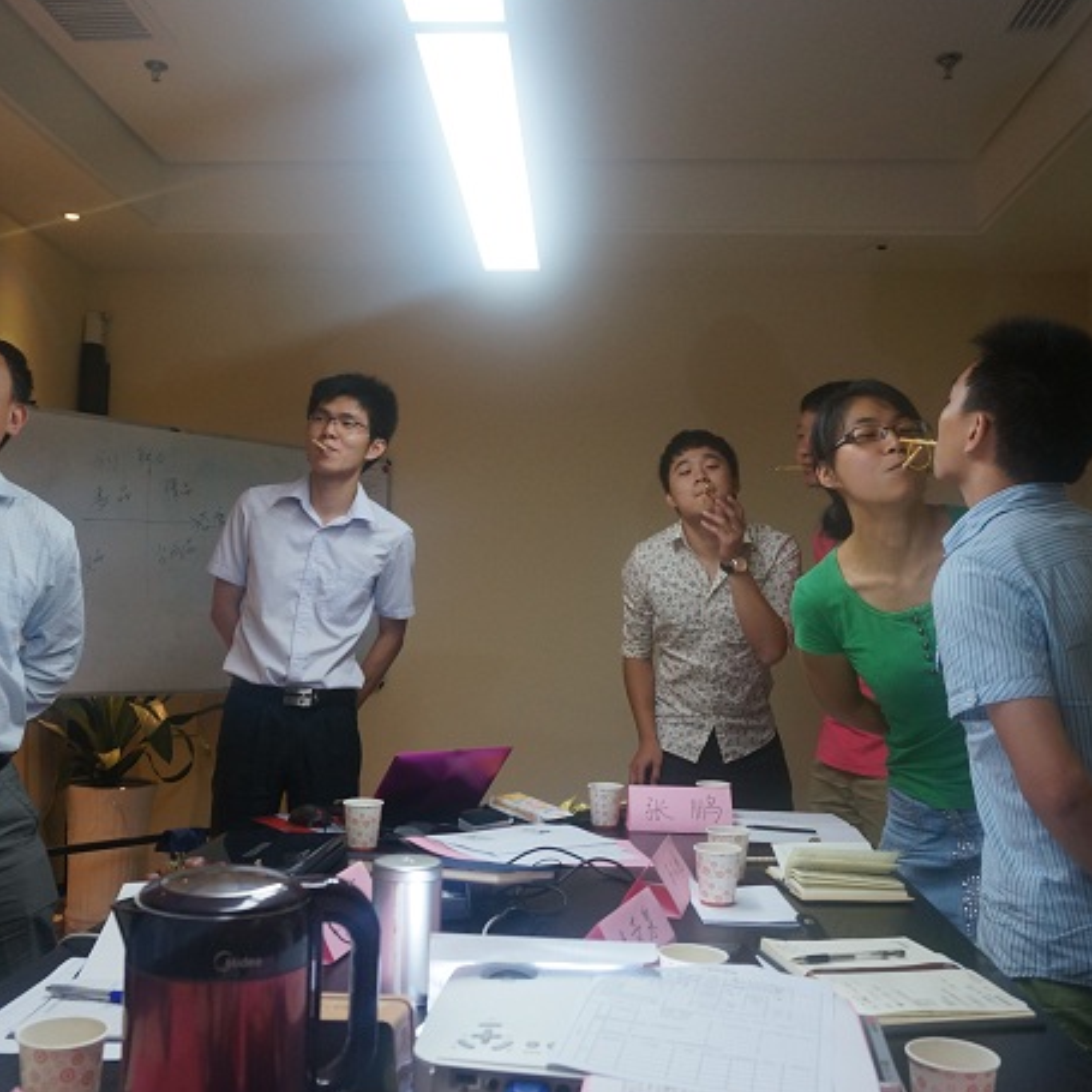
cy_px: 552
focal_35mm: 33
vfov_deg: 49.7
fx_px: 1178
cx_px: 498
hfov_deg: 49.7
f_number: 4
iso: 500
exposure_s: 1/60
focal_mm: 16
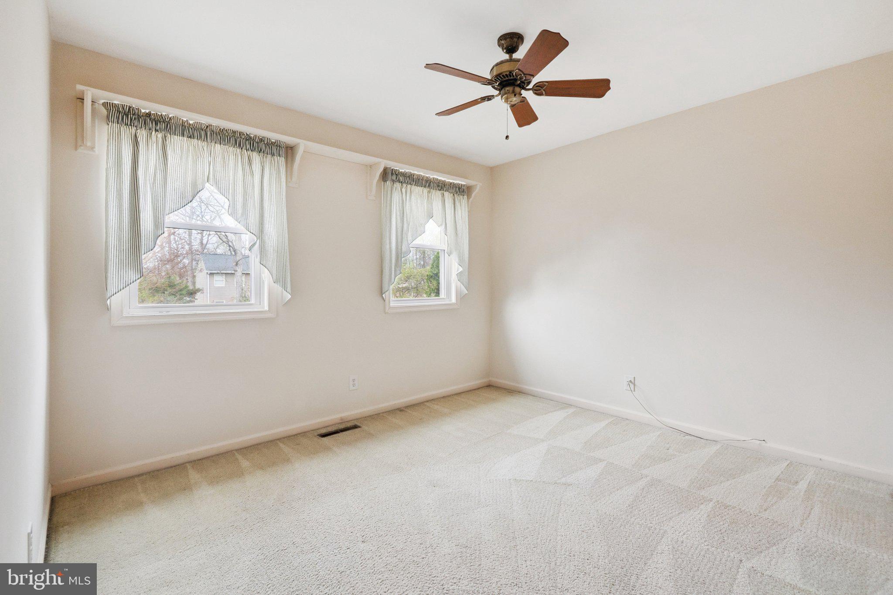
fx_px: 372
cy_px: 298
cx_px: 446
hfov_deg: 100.4
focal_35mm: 15
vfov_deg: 77.3
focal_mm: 10
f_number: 5.6
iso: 400
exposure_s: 1/30
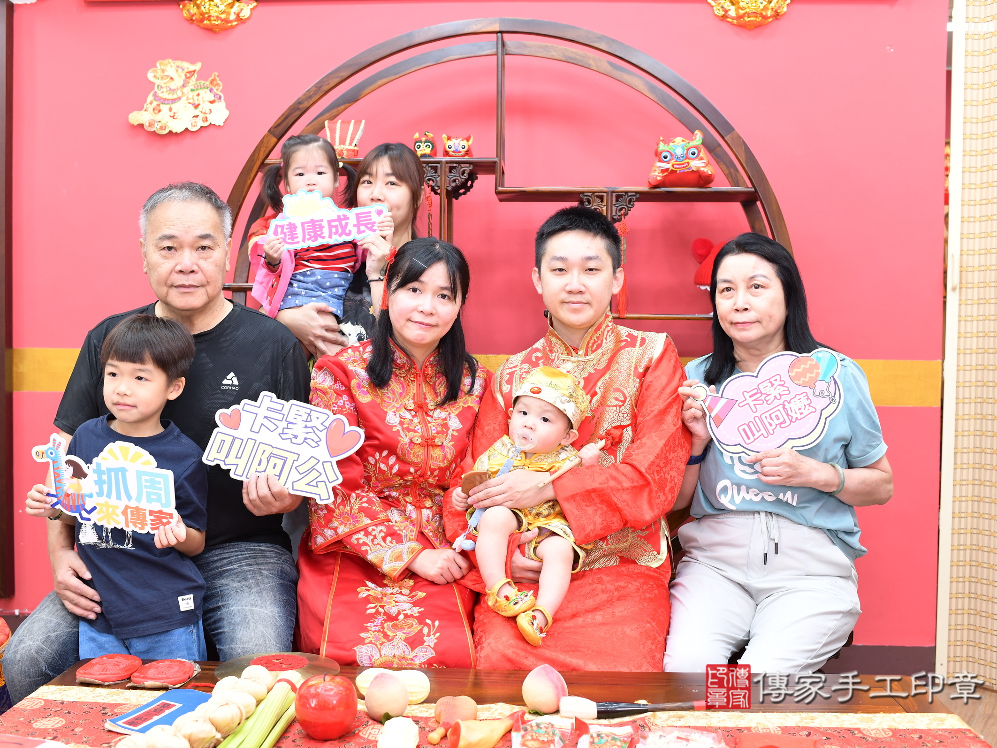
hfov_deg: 49.0
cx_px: 476
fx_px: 1095
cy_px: 373
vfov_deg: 37.7
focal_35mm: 38
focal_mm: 35
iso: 1000
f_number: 4.5
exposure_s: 1/200
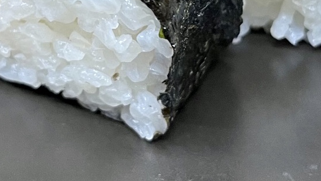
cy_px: -113
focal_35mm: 85
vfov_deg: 13.2
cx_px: 168
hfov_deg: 25.0
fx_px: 724
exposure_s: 1/60
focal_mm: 5.1
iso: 250
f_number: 1.6
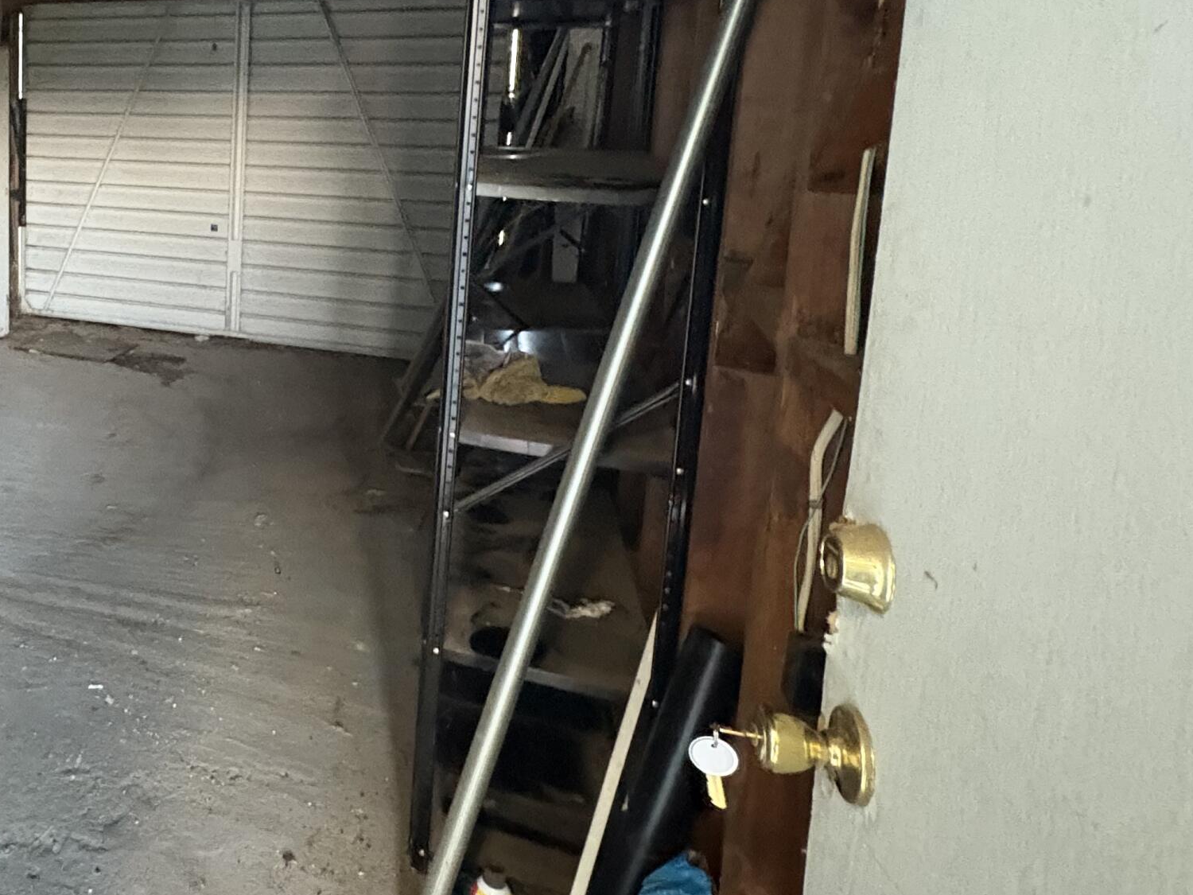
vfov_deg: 47.6
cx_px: 54
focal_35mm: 28
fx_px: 965
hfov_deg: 52.9
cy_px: 211
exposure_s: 1/30
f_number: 2.2
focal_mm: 2.22
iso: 1000
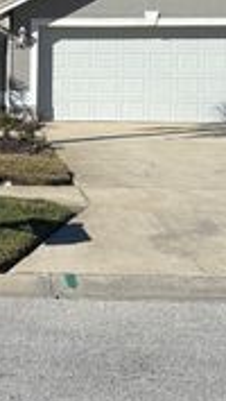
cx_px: -34
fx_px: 849
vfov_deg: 26.1
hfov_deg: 14.7
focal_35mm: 80
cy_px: 94
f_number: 1.6
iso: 50
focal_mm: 5.96
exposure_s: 1/5952
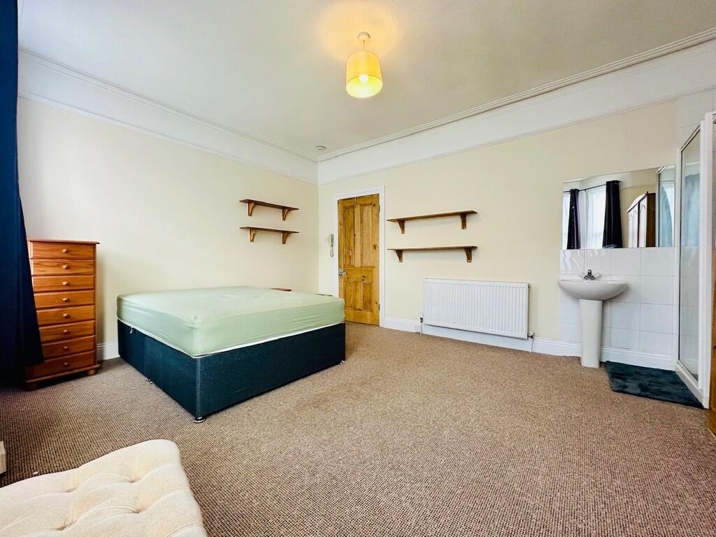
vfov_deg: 85.7
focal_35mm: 14
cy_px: 268
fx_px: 290
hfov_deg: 102.1
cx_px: 358
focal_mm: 2.22
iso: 160
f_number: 2.2
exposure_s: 1/99
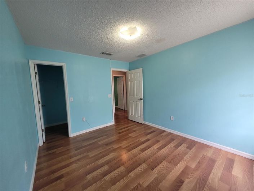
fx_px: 95
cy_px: 96
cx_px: 127
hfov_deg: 106.2
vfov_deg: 89.9
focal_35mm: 13
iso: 160
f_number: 2.2
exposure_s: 1/60
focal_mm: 1.74
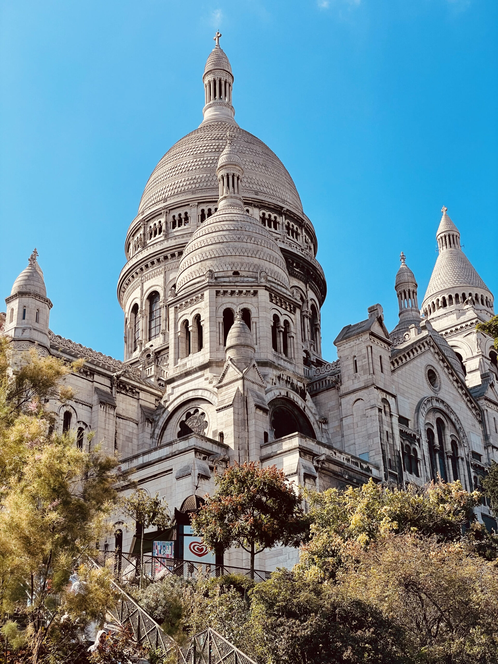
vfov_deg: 36.8
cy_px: 332
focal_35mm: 52
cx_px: 249
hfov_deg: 28.0
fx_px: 997
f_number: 2
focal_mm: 6
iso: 25
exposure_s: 1/1332
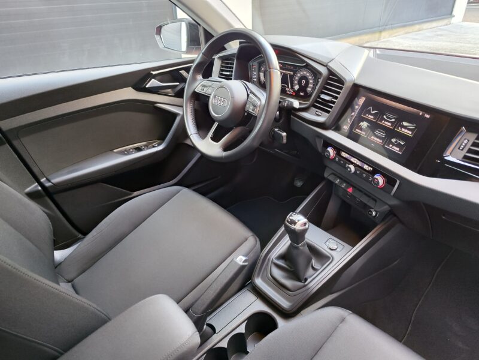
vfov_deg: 58.9
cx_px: 240
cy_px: 180
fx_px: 318
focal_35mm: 23
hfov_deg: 73.9
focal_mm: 7.01
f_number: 1.69
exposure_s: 1/33.3
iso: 582
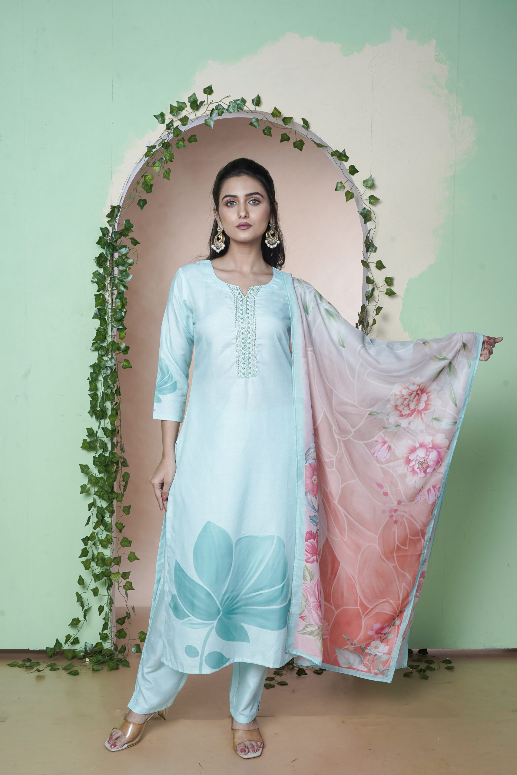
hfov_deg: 35.1
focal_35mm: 38
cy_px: 388
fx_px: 818
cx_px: 258
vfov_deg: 50.7
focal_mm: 38
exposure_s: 1/125
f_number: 13
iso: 200
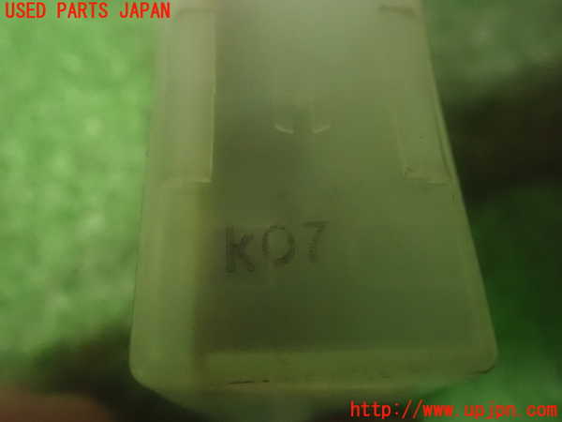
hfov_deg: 60.0
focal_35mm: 30
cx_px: 281
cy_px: 211
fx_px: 487
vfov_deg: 46.8
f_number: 2.3
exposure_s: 1/30
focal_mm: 5.5
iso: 1600
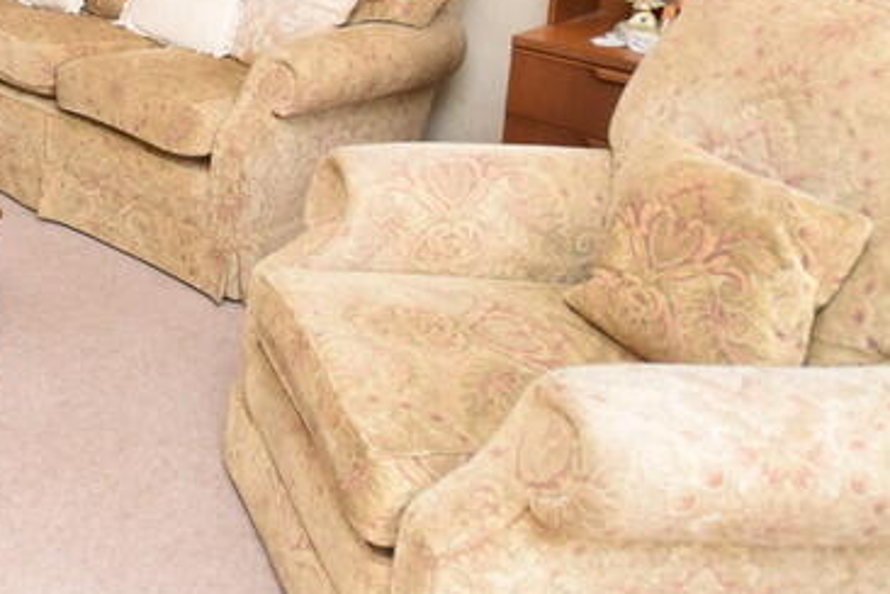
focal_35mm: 42
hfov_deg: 39.3
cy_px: -43
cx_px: -56
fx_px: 1038
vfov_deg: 29.1
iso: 800
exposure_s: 1/160
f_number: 4.5
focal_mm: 10
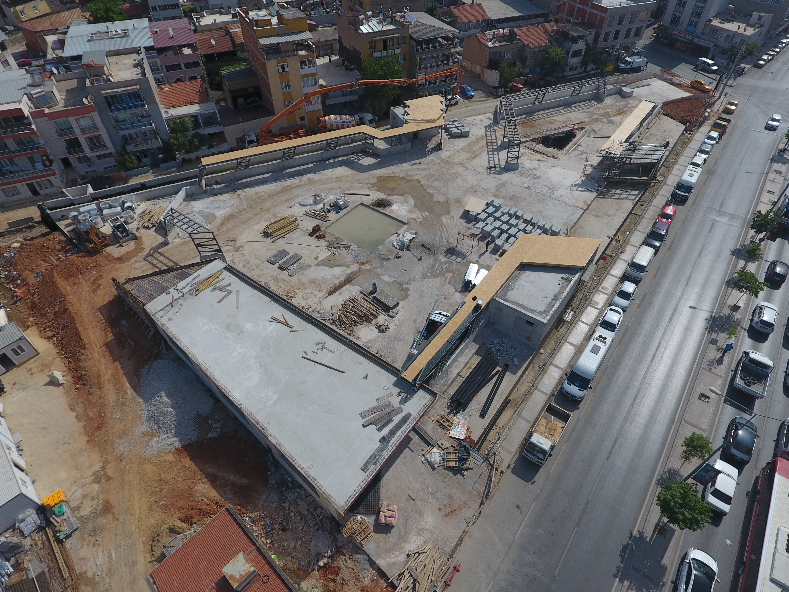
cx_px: 394
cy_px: 296
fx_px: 456
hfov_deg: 81.7
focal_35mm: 20
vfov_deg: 66.0
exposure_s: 1/1761
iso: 100
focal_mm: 3.61
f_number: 2.8
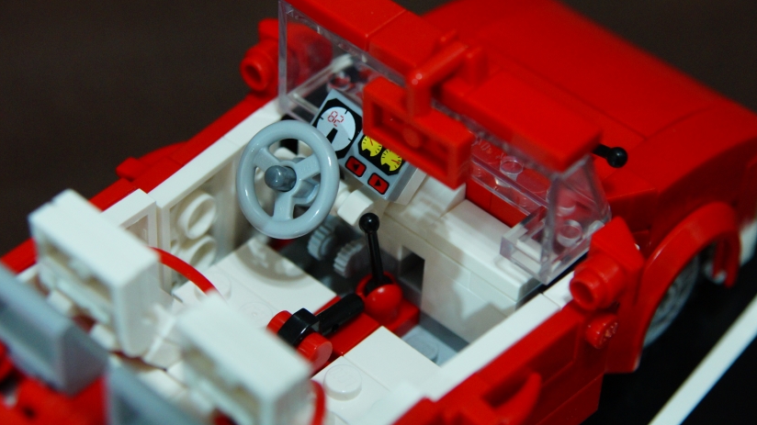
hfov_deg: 17.0
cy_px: 205
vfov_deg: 9.6
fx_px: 2528
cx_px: 378
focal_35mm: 126
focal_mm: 80
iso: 1600
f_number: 6.3
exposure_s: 1/20
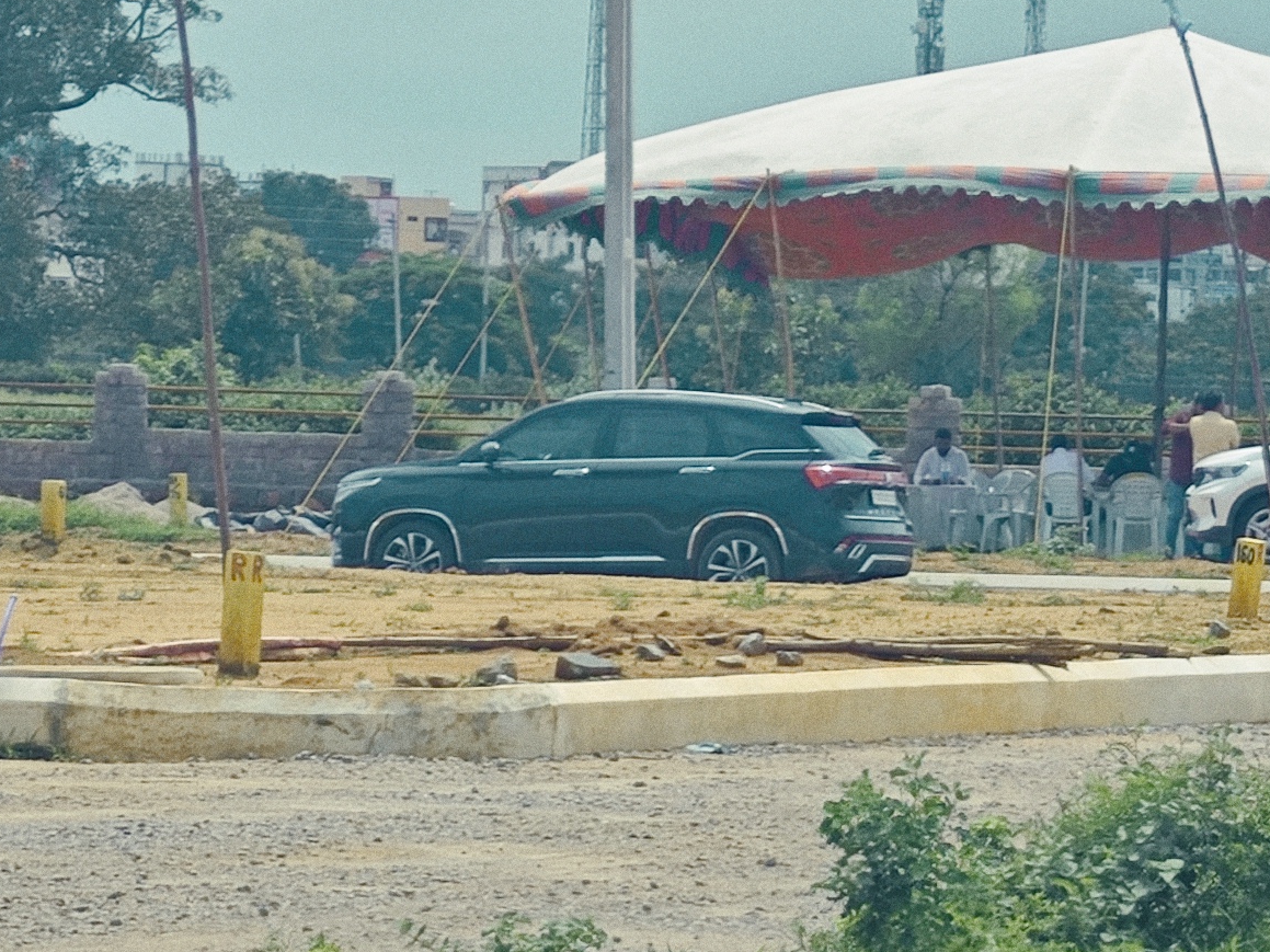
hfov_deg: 7.4
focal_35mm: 264
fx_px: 9685
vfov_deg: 5.6
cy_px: 601
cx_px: 1501
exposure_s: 1/847
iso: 50
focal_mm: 9
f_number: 2
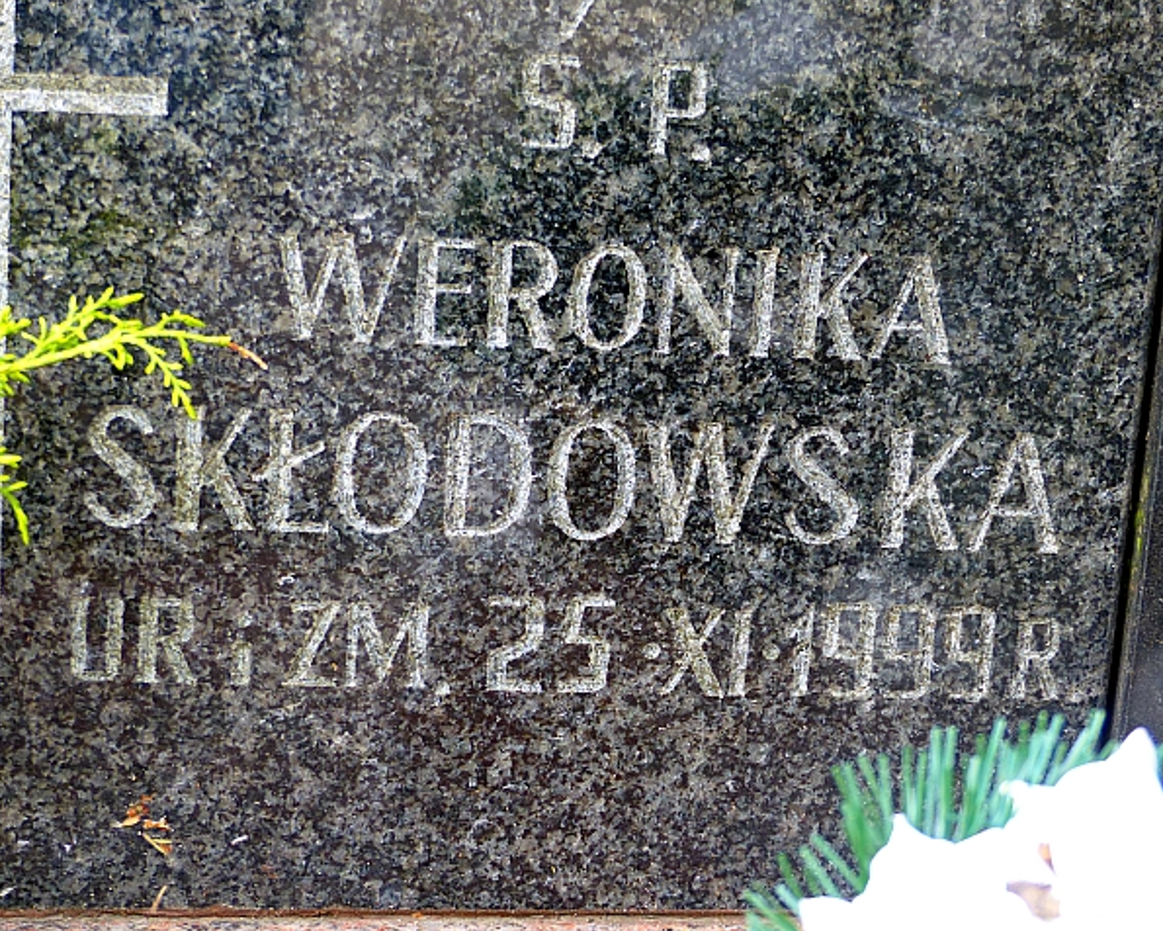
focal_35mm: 104
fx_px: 3580
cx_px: 618
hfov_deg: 18.5
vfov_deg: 14.8
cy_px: 467
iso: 100
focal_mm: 17.8
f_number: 2.8
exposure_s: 1/80
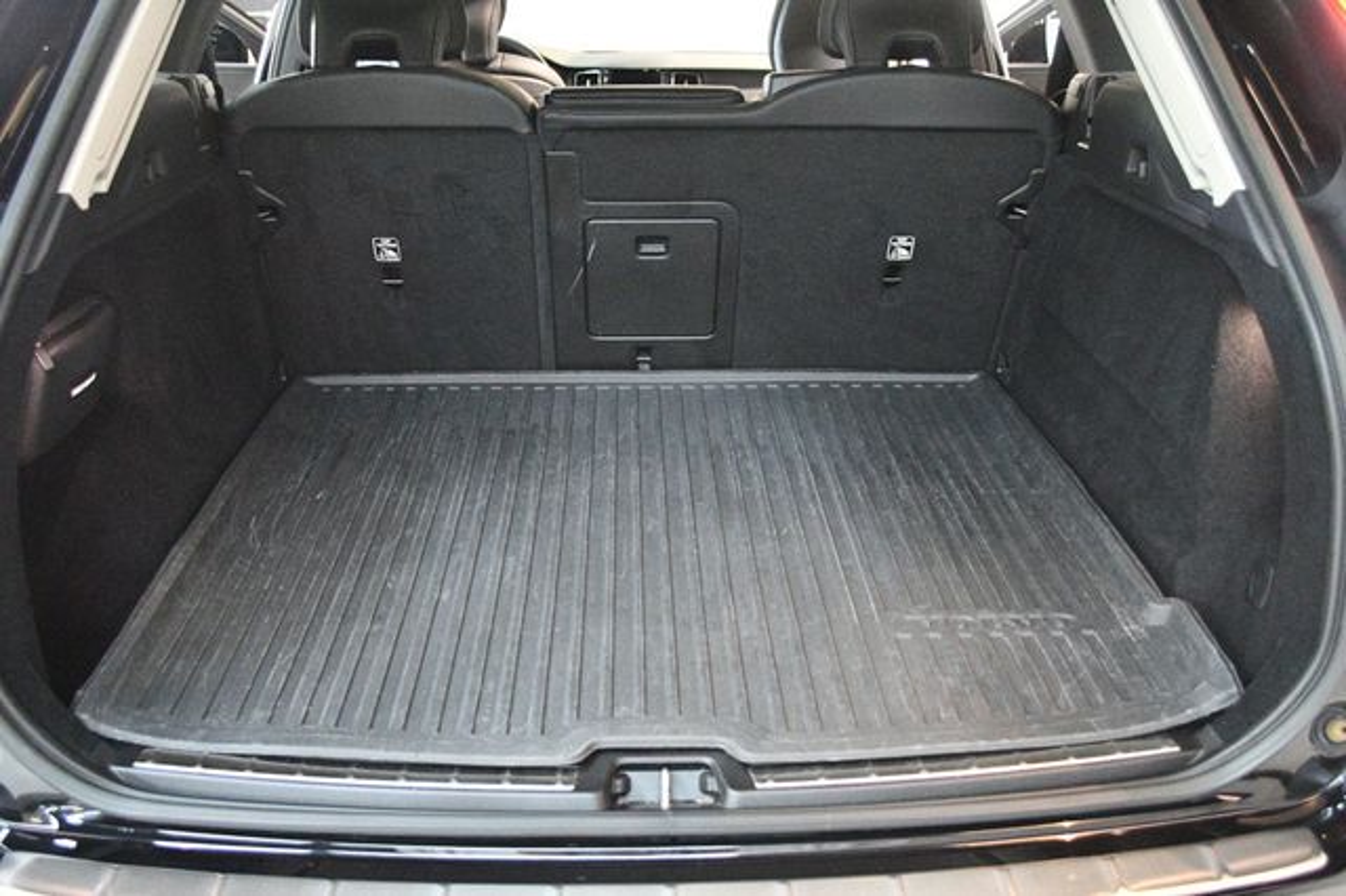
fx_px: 1345
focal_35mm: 36
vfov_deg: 36.8
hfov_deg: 53.2
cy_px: 448
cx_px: 673
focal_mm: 24
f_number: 4
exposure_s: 1/60
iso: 8000
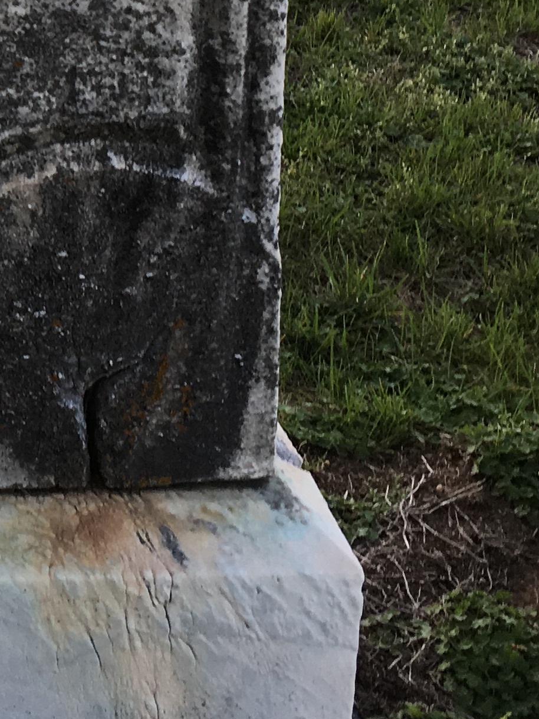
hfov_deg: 14.5
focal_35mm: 96
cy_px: -82
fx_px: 1992
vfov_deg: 19.5
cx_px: -250
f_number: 2.2
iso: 25
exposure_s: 1/120
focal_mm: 4.15
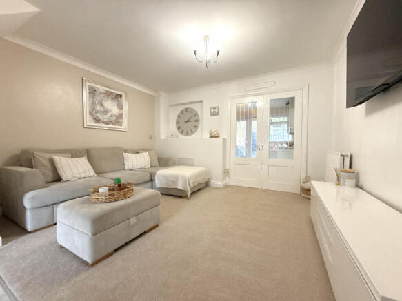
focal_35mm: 14
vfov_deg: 85.7
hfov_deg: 102.1
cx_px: 201
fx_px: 163
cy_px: 150
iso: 250
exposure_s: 1/50
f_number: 2.2
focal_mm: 2.22
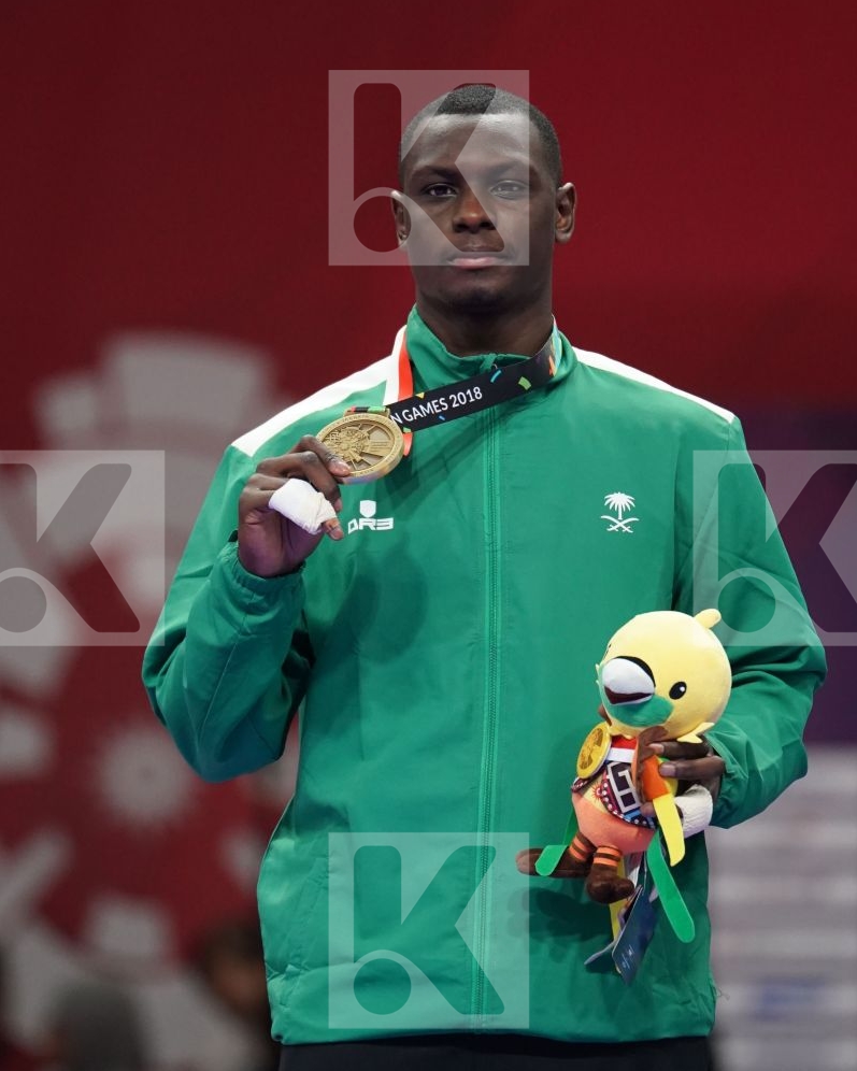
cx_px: 429
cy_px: 548
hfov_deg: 3.3
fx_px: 15058
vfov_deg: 4.1
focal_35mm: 475
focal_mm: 280
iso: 3200
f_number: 4
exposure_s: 1/500
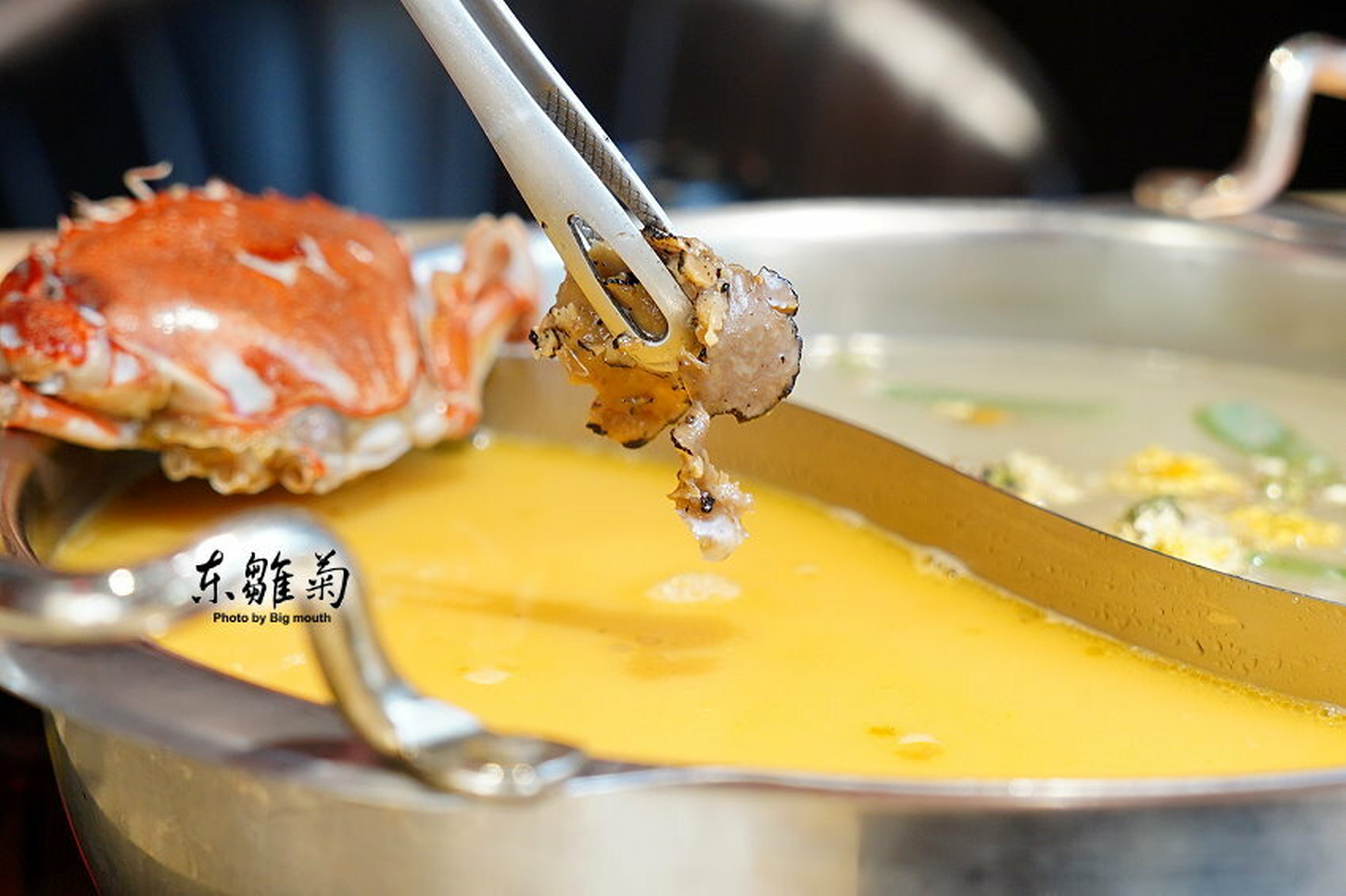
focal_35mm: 39
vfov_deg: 34.2
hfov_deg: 49.6
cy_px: 448
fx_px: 1458
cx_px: 673
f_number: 4
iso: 1000
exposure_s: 1/60
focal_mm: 39
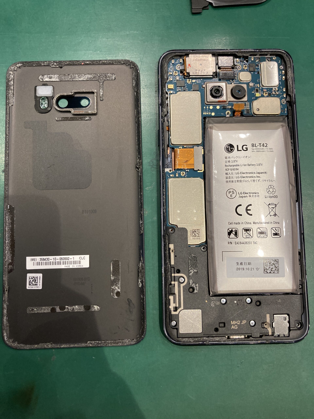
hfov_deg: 49.7
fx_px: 339
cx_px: 157
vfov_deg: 63.4
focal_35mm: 28
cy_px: 210
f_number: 1.8
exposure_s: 1/60
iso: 125
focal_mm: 3.99
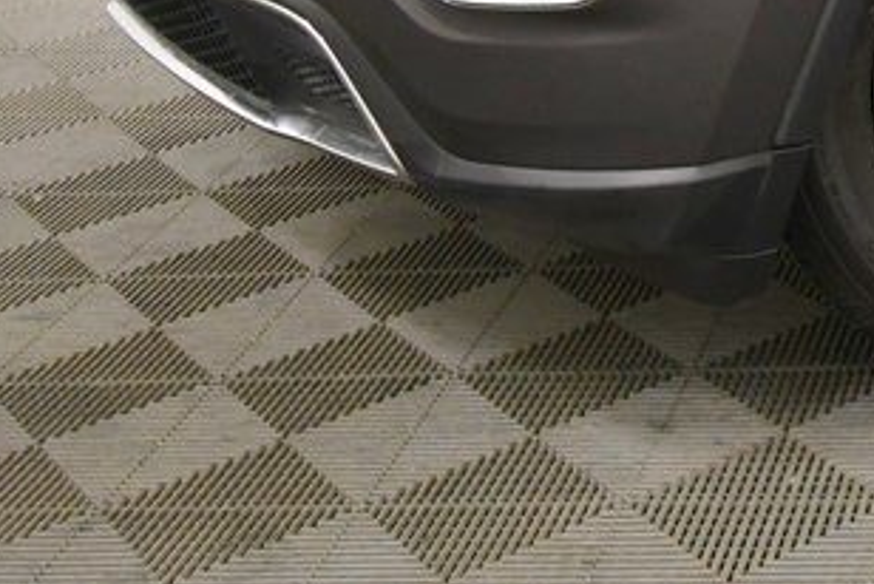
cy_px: -356
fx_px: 2260
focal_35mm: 93
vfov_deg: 13.6
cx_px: 1209
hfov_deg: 19.7
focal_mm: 19
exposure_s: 1/125
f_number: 5.6
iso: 1400
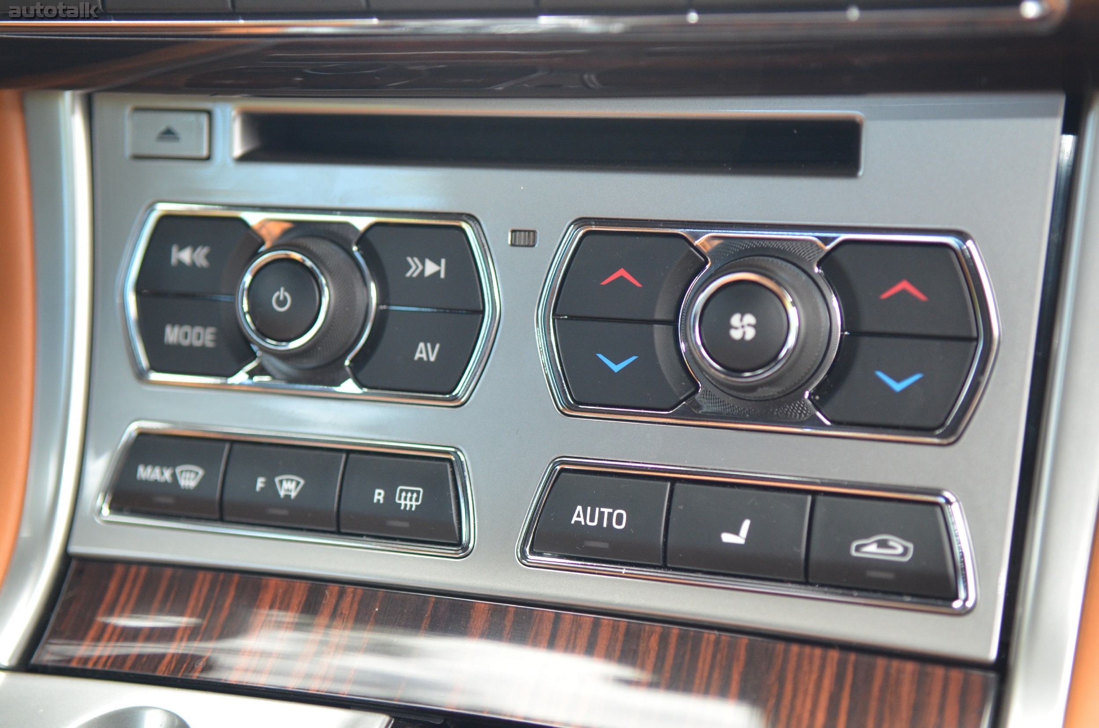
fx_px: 1737
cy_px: 364
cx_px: 550
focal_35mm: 57
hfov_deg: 35.1
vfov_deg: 23.7
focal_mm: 38
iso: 800
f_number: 2.8
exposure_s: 1/100
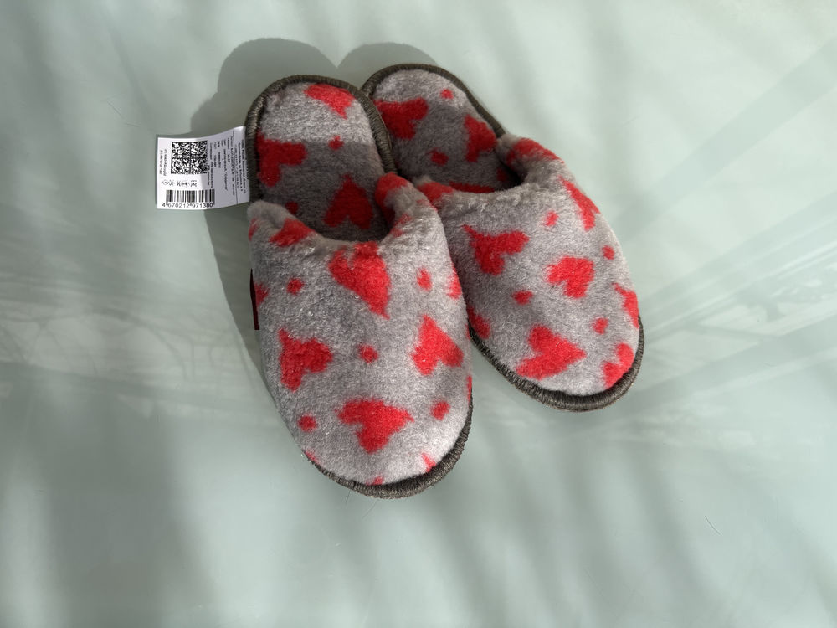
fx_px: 629
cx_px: 418
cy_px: 314
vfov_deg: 53.1
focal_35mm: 26
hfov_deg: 67.3
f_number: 1.5
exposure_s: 1/3165
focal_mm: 5.7
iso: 50
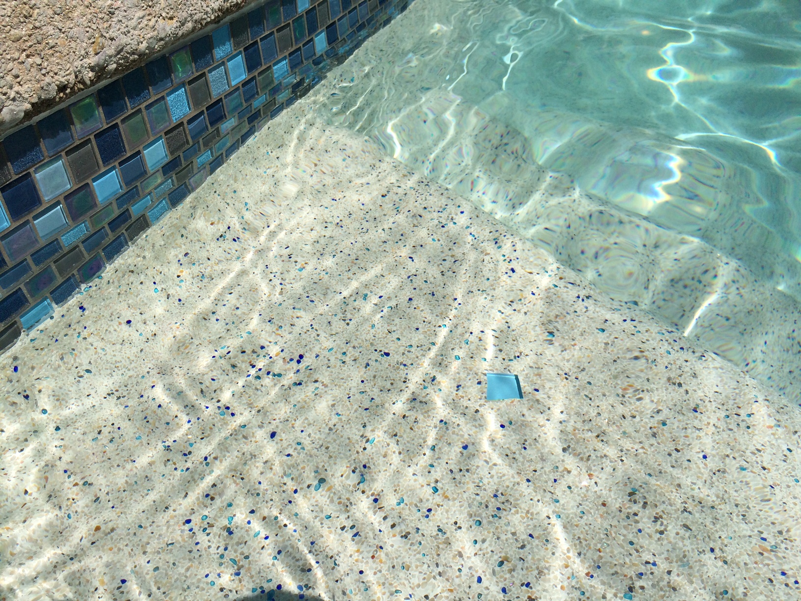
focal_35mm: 29
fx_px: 671
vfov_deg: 48.2
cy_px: 300
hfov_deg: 61.7
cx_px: 400
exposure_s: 1/6849
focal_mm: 4.15
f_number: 2.2
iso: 40
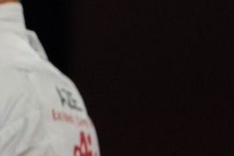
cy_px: 166
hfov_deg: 1.5
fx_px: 8942
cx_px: -549
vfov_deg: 1.0
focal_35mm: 1375
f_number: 2.8
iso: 1000
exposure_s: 1/1000
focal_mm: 200
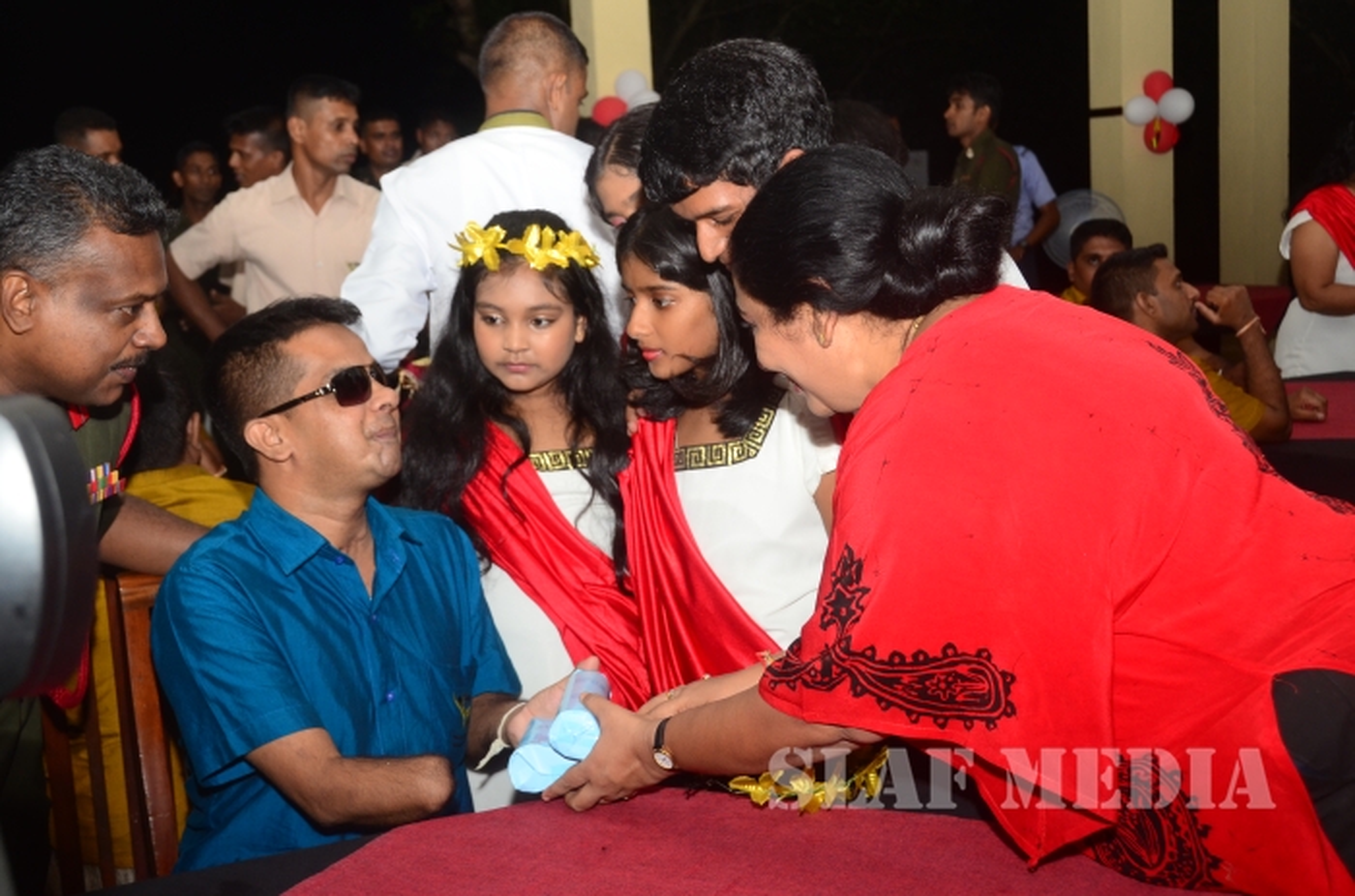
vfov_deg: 27.9
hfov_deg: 41.2
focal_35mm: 48
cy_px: 448
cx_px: 678
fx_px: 1802
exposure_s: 1/125
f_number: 5.6
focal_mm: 32
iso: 800
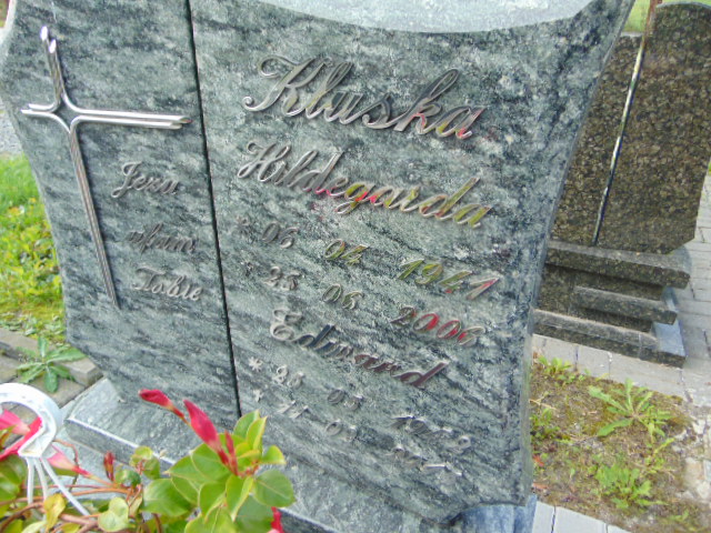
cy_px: 266
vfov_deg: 54.9
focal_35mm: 25
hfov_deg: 69.4
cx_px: 356
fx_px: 513
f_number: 3
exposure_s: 1/250
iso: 80
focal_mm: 4.5
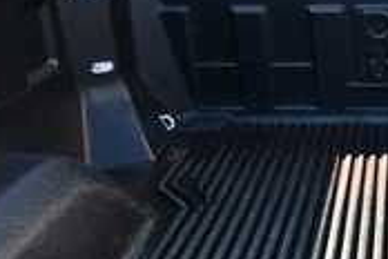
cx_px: 417
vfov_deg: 19.5
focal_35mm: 69
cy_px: 211
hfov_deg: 27.0
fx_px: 744
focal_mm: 20
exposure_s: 1/250
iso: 400
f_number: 5.6
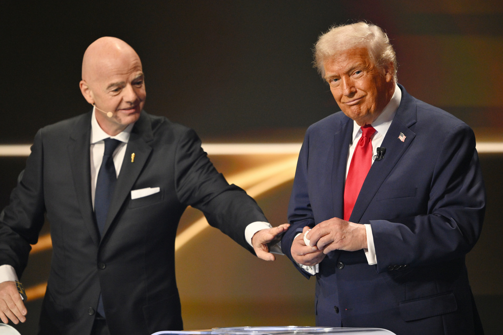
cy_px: 168
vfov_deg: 2.5
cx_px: 252
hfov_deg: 3.7
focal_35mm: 560
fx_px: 7825
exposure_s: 1/250
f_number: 4.5
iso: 2500
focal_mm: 560
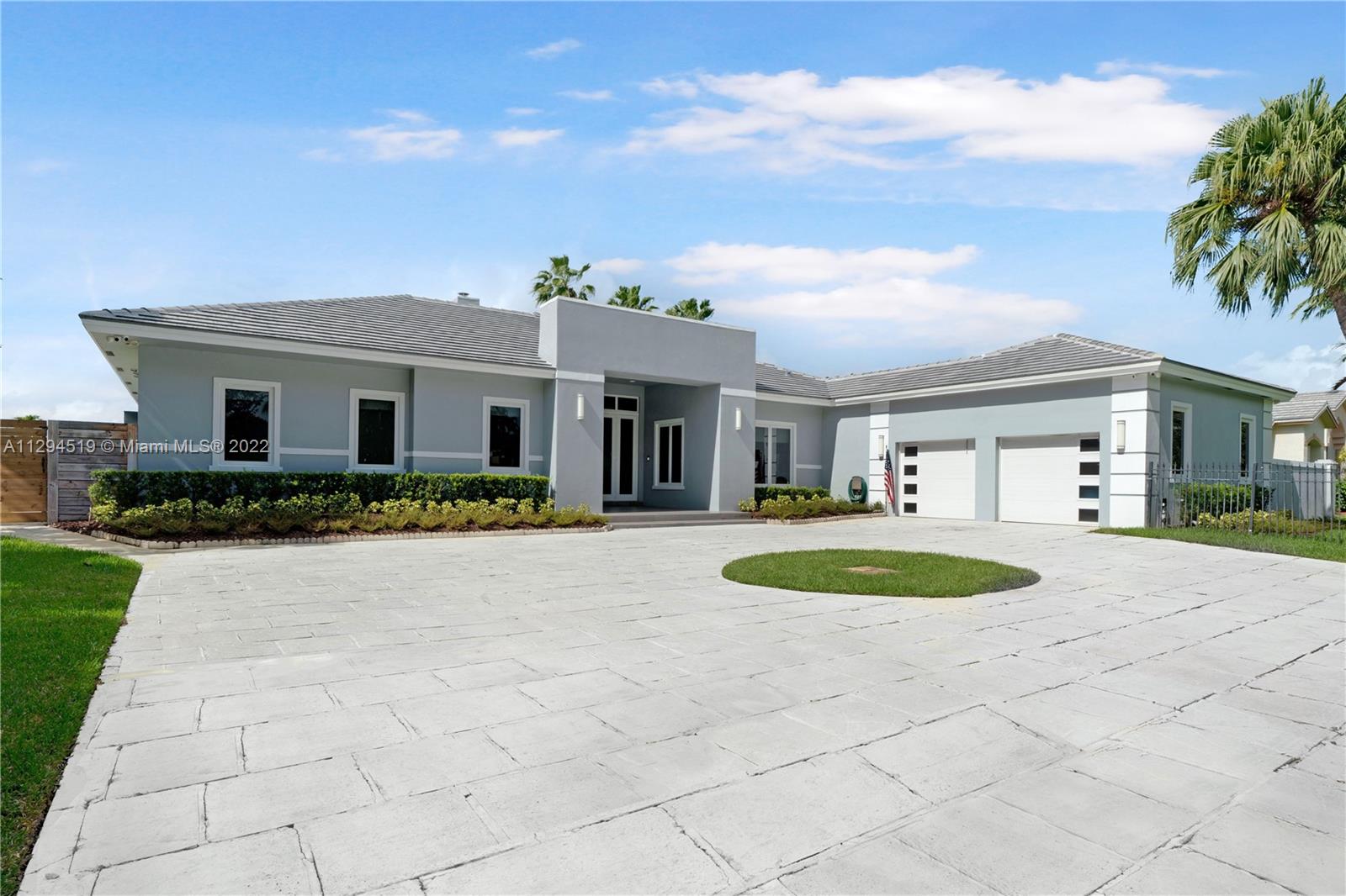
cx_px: 673
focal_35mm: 13
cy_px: 448
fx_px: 486
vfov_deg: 85.4
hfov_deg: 108.3
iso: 100
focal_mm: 13
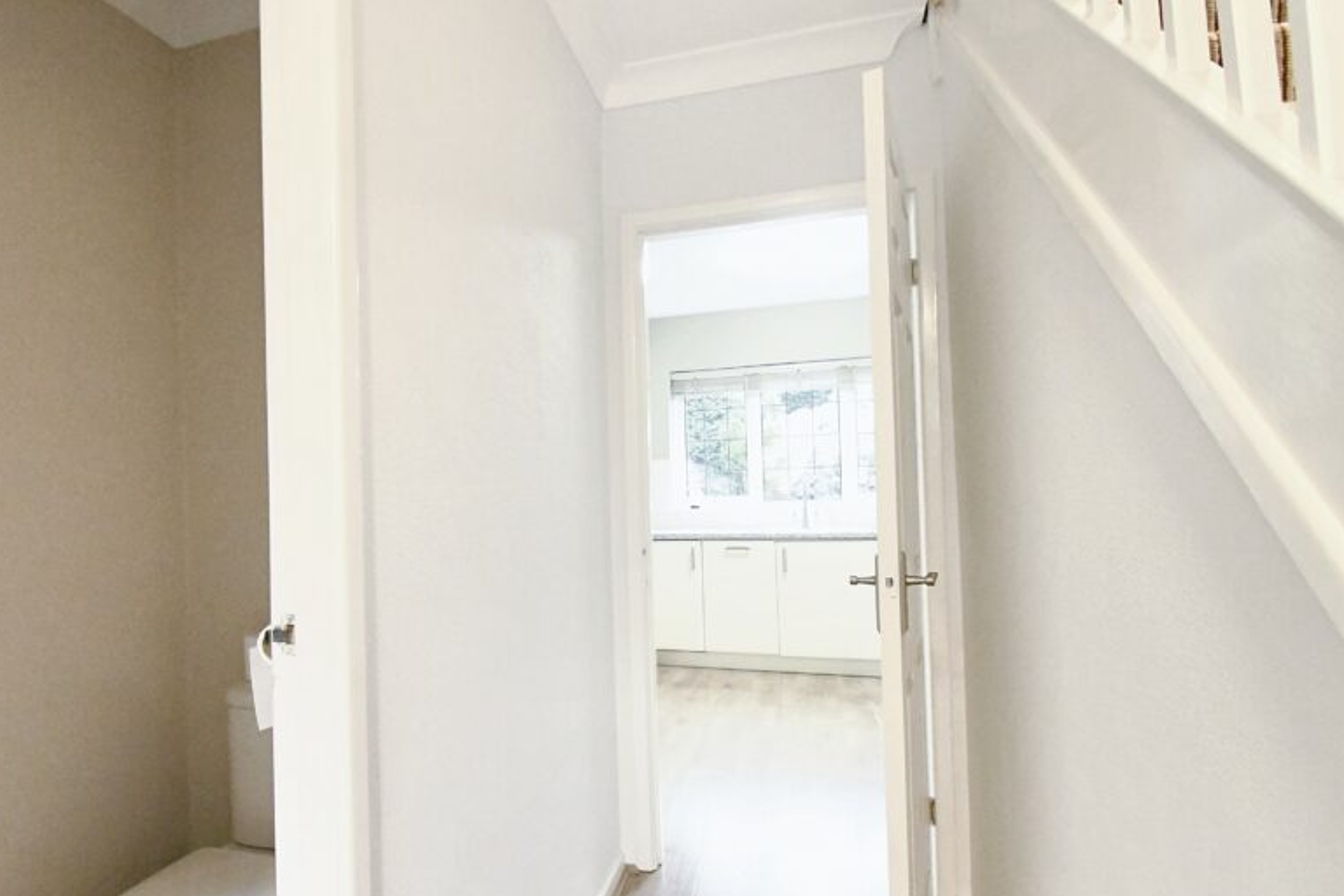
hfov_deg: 82.5
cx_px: 508
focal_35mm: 20
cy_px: 483
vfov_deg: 61.8
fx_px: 747
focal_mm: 10
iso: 8000
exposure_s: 1/15
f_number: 10
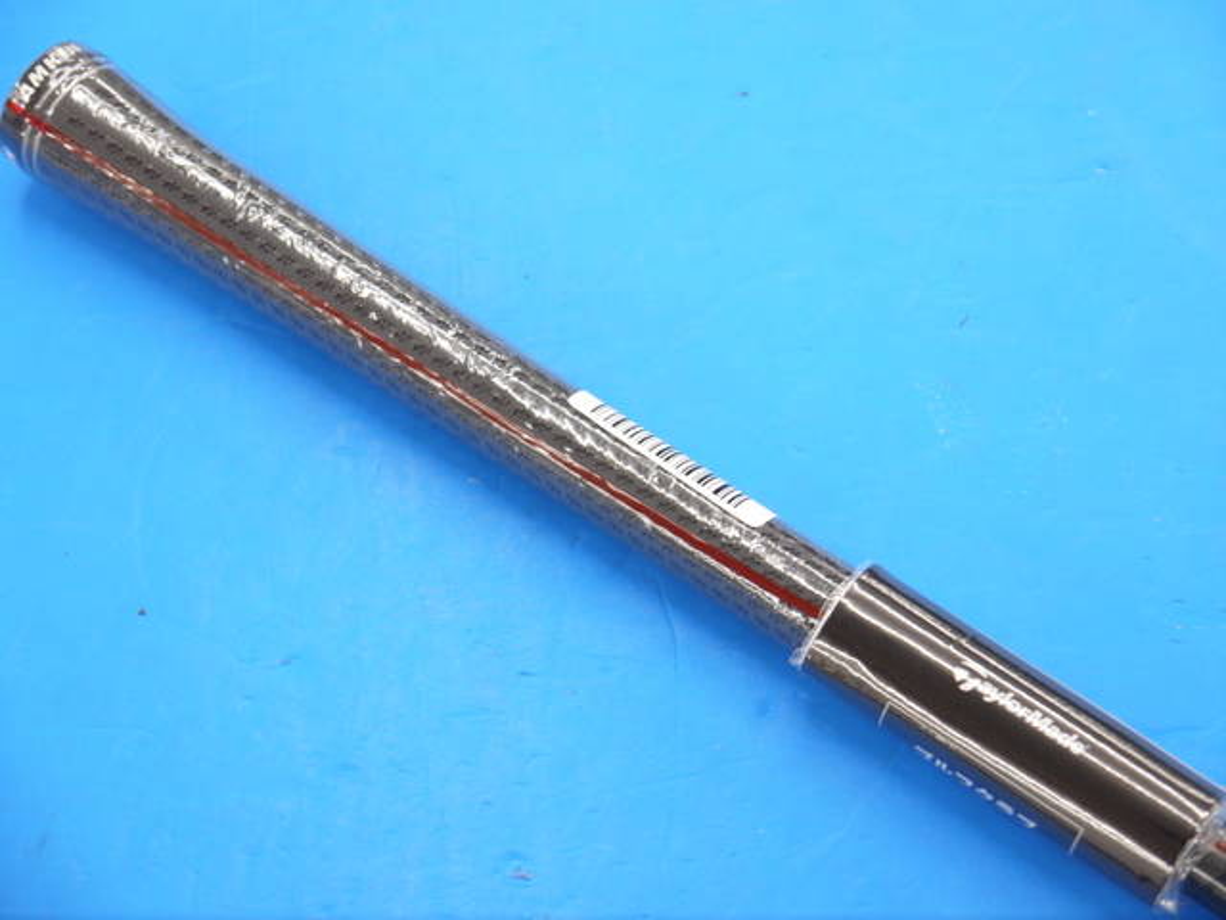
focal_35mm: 84
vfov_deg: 17.6
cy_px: 460
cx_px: 613
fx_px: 2975
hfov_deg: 23.3
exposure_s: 1/80
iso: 640
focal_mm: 42
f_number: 5.6
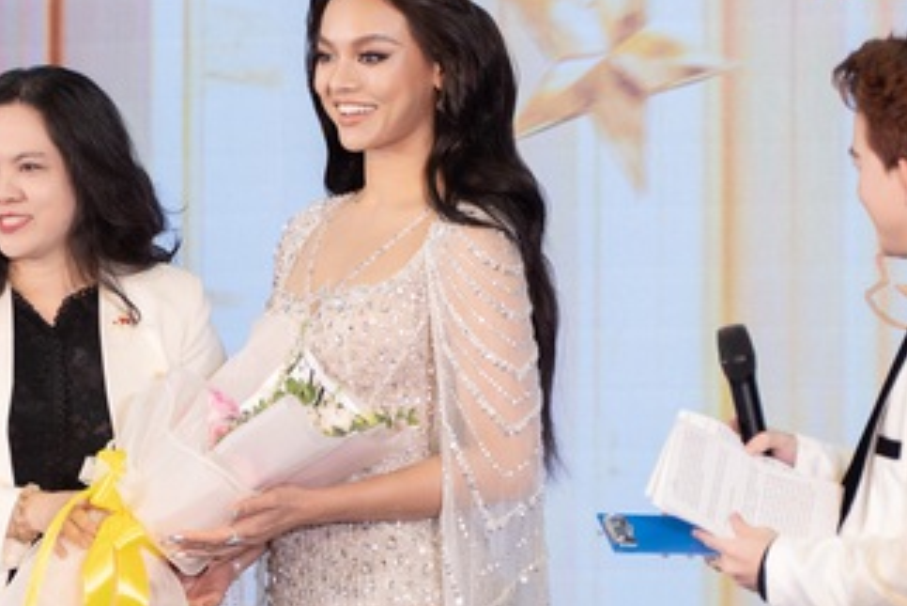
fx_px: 8796
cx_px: 299
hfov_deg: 5.9
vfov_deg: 3.9
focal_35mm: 349
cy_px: 334
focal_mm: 103
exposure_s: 1/160
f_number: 3.2
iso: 800
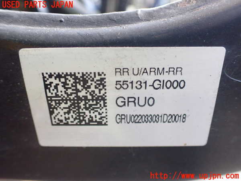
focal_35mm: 30
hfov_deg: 60.0
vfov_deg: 46.8
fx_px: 209
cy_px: 90
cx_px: 120
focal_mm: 5.4
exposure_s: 1/50
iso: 800
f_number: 2.3
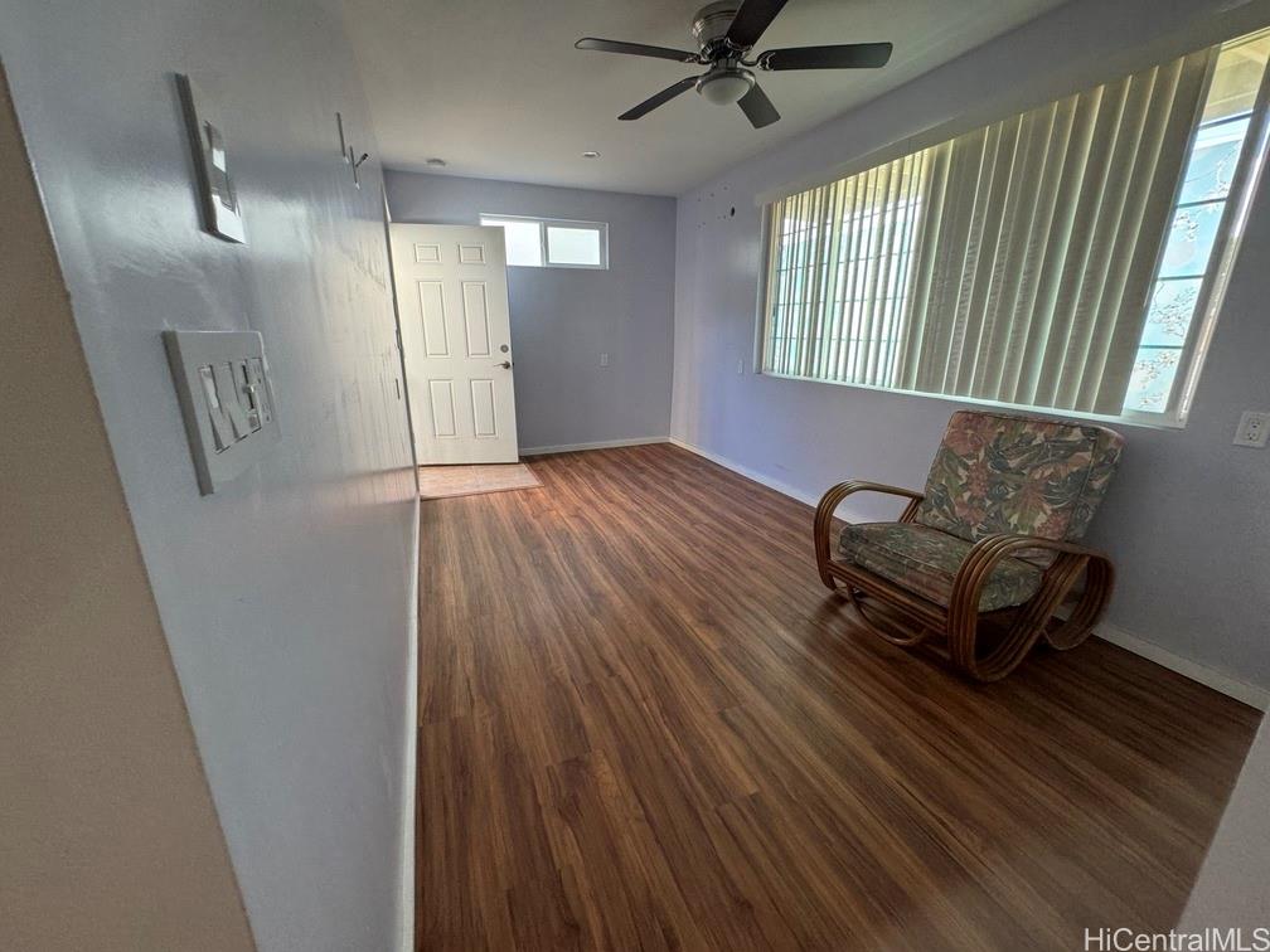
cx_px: 635
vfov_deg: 85.7
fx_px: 514
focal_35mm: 14
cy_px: 476
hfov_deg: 102.1
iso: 200
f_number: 2.2
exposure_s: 1/120
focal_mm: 2.22
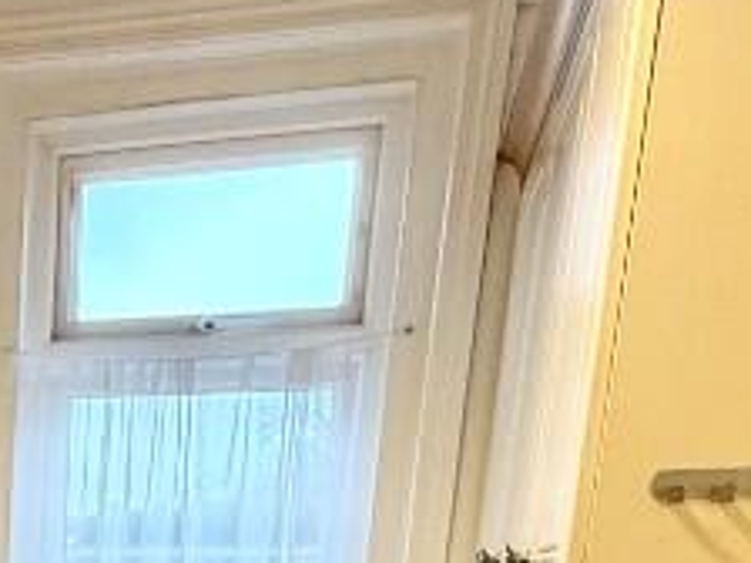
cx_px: -174
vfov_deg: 18.6
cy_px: 972
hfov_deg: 26.5
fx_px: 1388
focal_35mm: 64
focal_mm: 2.22
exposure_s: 1/100
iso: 320
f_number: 2.2
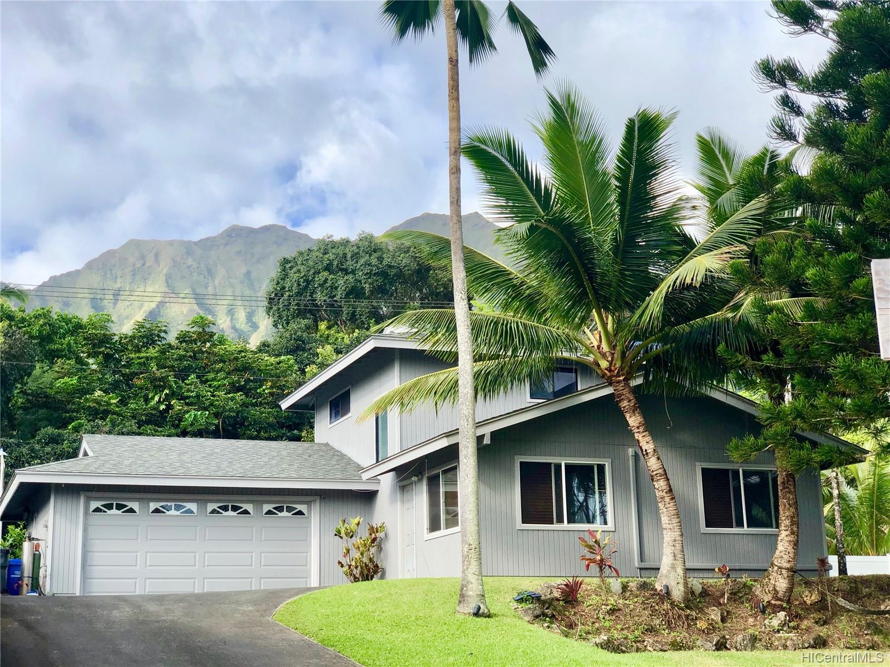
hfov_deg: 36.8
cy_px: 334
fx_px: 1337
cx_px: 445
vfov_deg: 28.0
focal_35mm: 52
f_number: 2.4
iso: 16
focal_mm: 6
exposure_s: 1/564
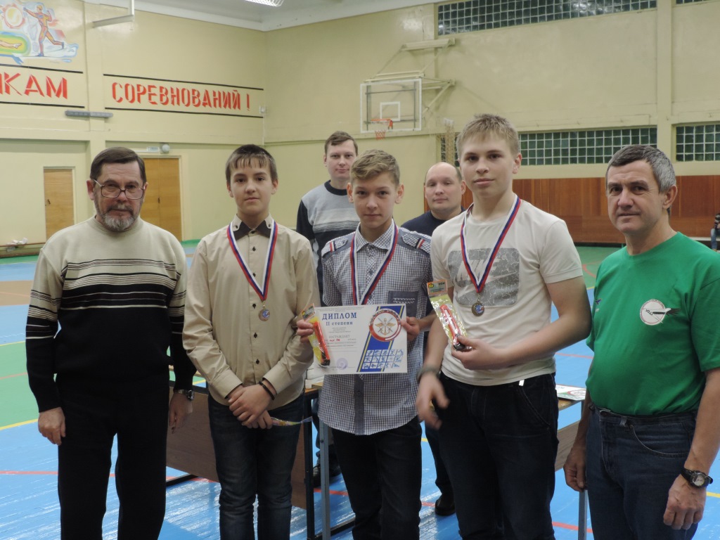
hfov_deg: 43.9
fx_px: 894
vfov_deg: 33.6
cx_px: 360
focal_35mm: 43
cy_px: 270
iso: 400
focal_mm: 7.6
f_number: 3.4
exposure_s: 1/20
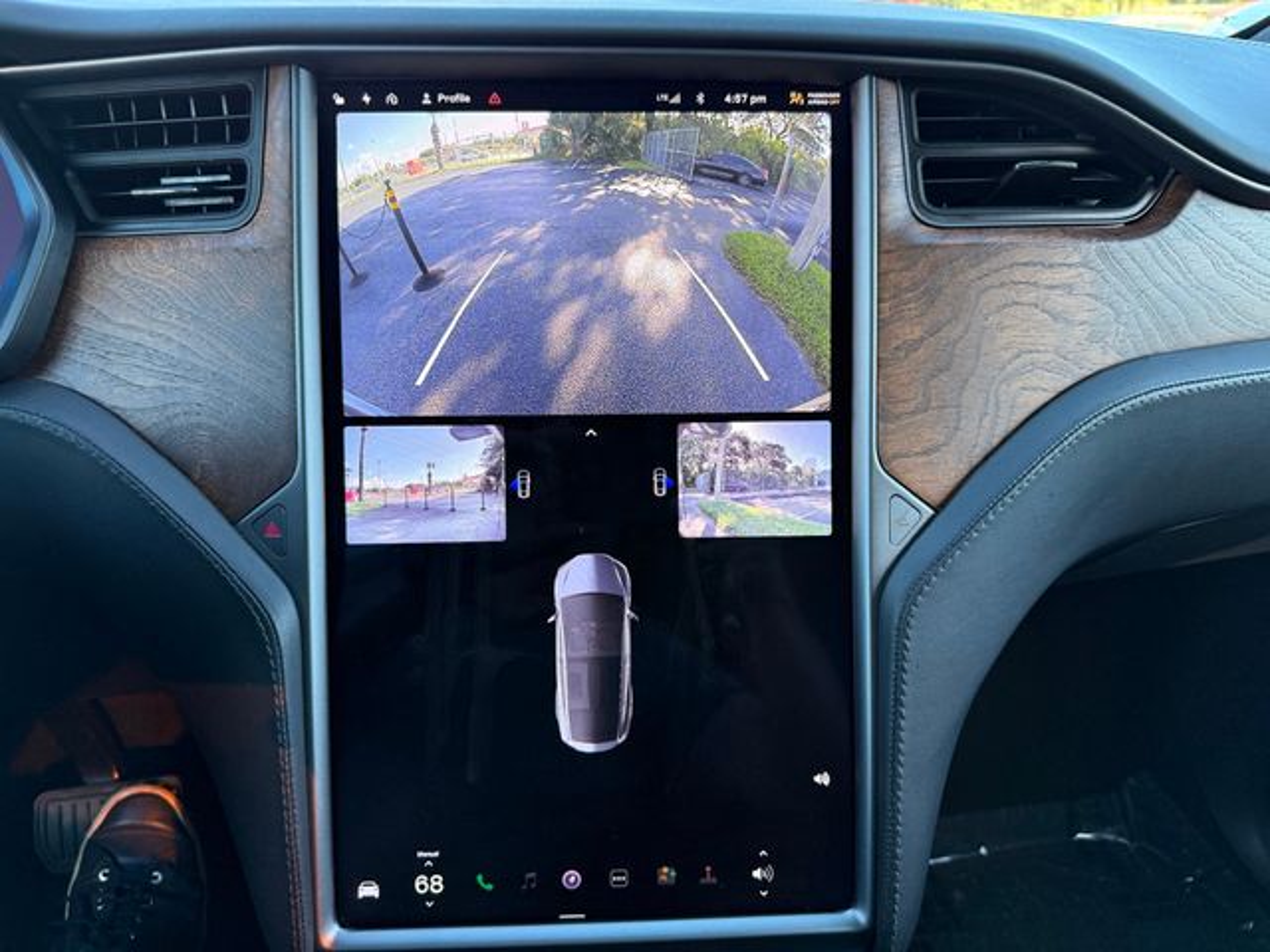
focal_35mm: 24
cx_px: 635
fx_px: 881
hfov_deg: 71.6
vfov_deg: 56.8
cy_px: 476
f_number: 1.78
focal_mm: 6.76
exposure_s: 1/201
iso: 200
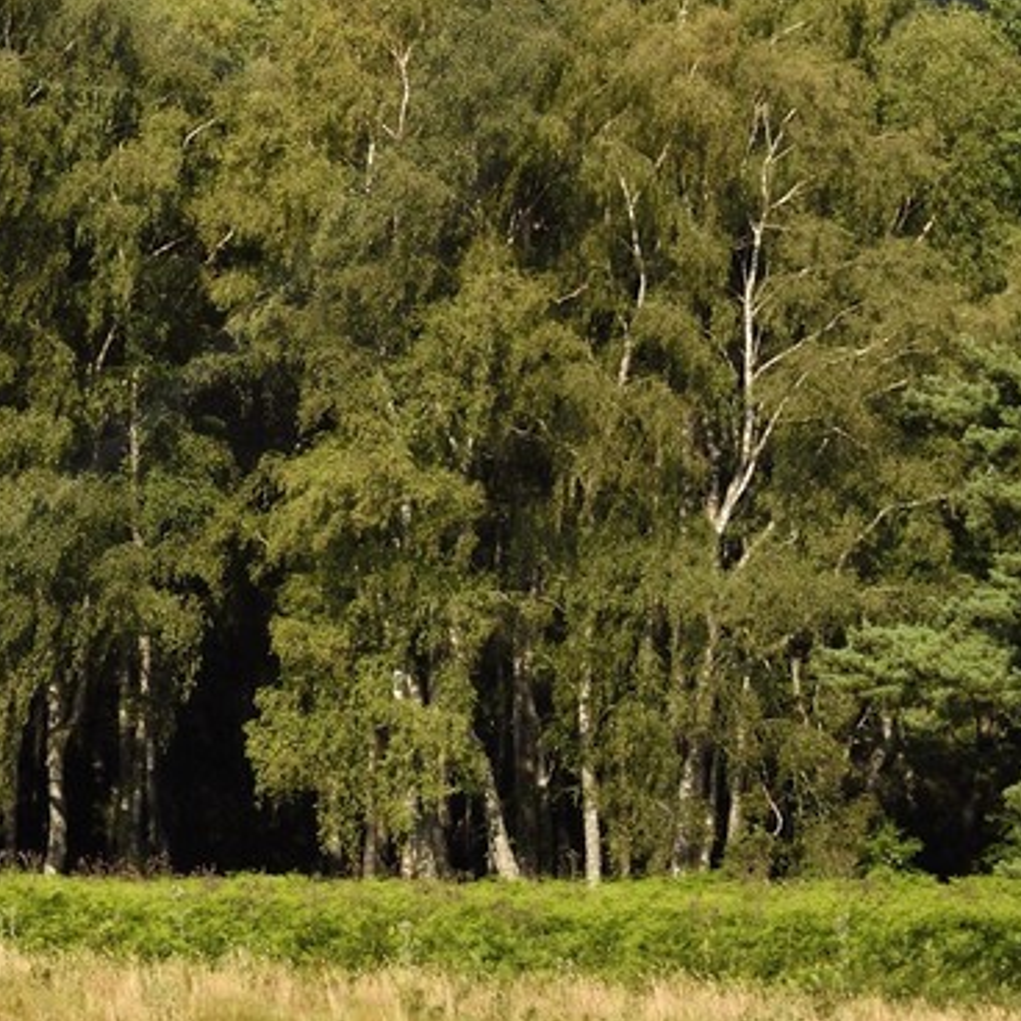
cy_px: -361
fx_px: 7141
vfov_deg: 8.1
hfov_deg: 8.0
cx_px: -516
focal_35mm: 214
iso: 400
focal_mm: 58
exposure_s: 1/320
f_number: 16
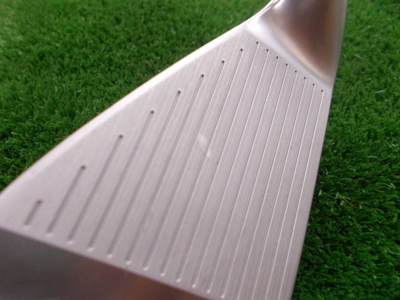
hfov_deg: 67.3
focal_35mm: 26
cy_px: 150
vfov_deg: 53.1
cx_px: 200
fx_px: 300
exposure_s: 1/25
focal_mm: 4.6
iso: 200
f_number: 3.2
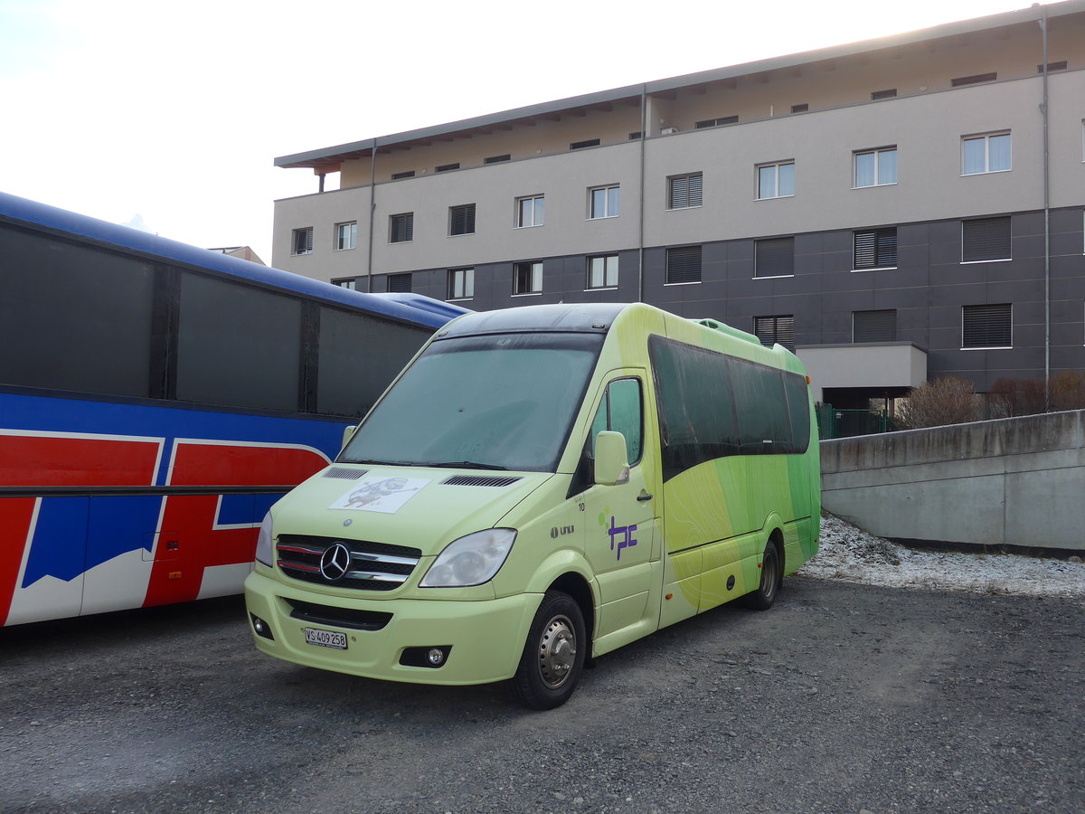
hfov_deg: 61.7
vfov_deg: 48.2
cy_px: 407
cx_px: 542
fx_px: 909
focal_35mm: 29
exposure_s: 1/400
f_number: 2.8
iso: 80
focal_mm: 6
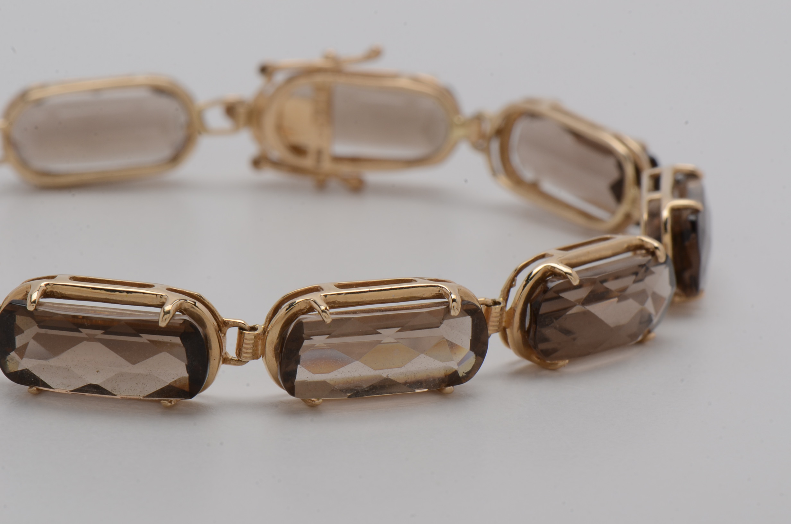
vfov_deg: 10.7
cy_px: 262
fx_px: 2796
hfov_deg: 16.1
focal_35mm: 128
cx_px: 396
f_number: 22
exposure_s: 1/125
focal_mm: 85
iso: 200
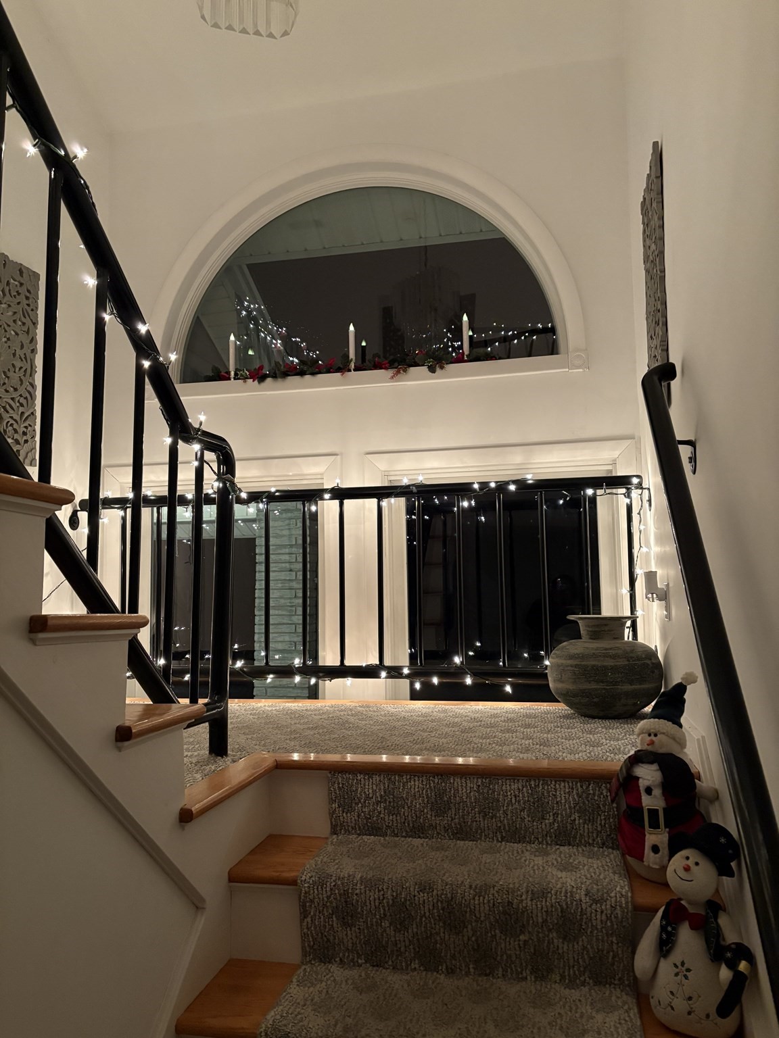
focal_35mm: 26
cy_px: 519
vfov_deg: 67.3
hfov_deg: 53.1
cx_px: 390
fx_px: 780
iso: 500
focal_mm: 5.96
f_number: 1.6
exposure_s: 1/30
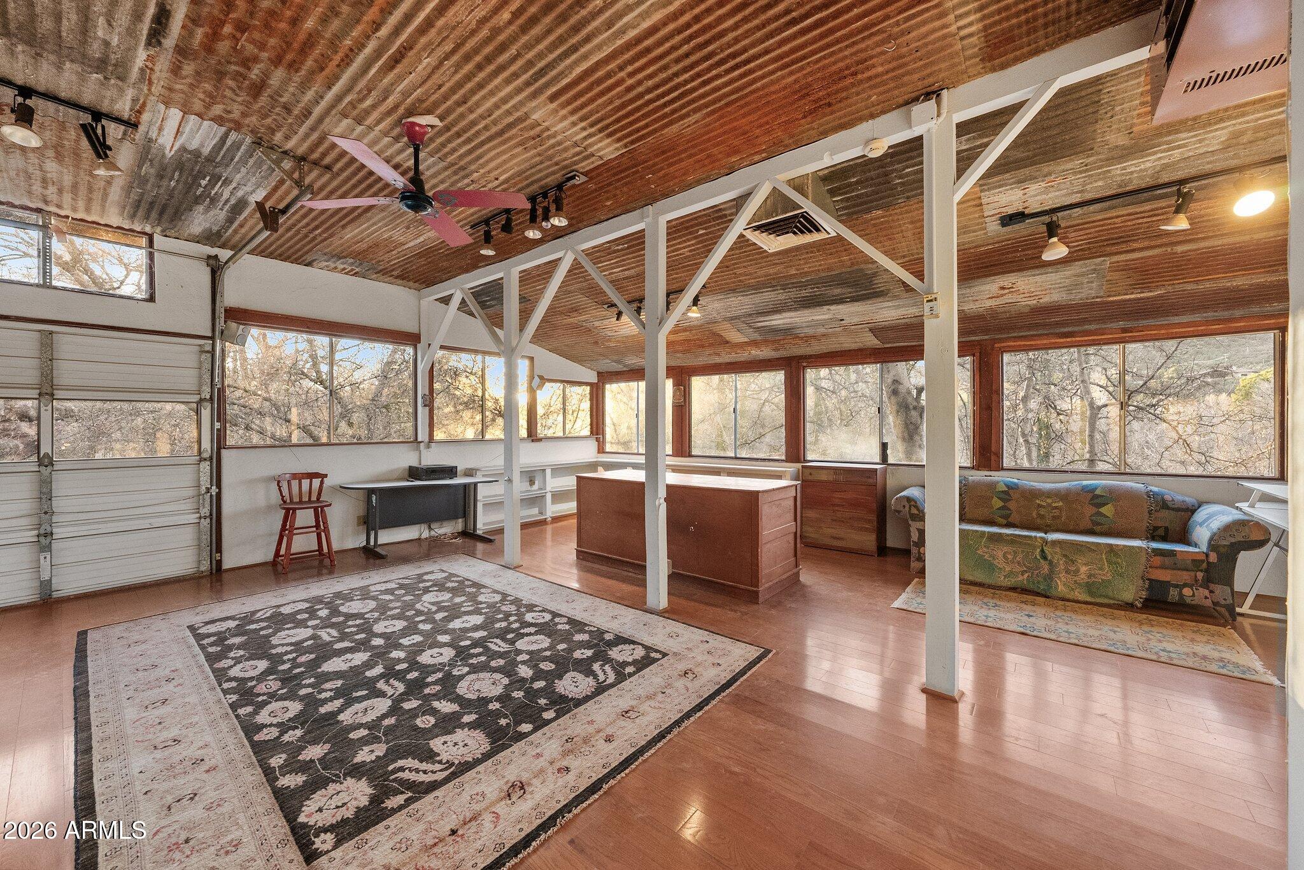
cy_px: 435
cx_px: 652
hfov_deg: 108.3
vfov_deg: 85.5
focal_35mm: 13
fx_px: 471
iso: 5000
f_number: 6.3
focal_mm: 13
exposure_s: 1/200
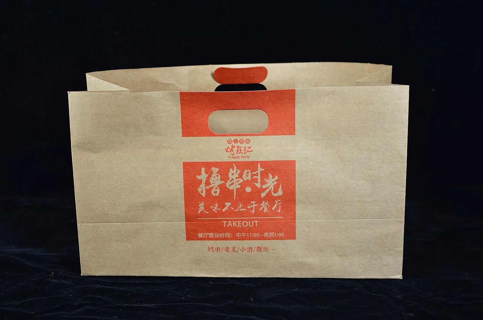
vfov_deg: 25.6
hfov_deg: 37.9
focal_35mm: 52
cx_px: 242
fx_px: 703
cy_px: 160
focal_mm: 35
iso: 100
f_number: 2
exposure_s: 1/250
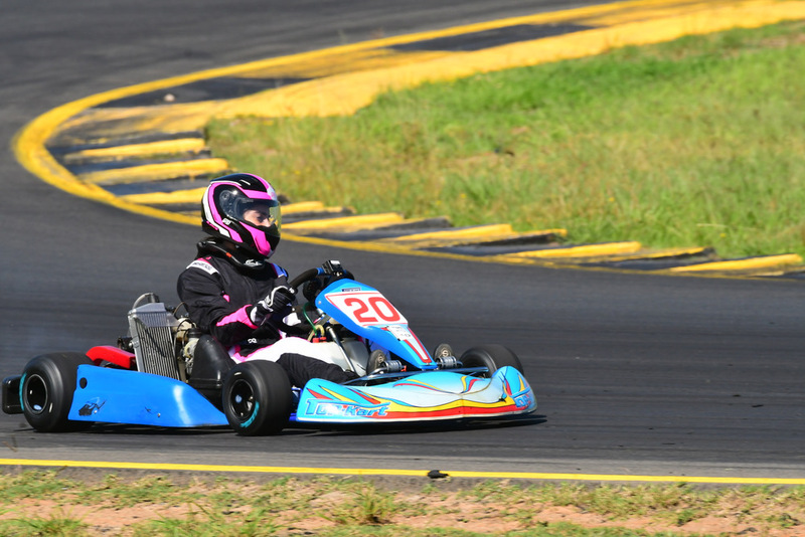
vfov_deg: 2.0
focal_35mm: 675
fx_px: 15098
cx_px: 402
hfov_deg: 3.1
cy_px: 268
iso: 500
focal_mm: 450
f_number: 11
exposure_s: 1/640
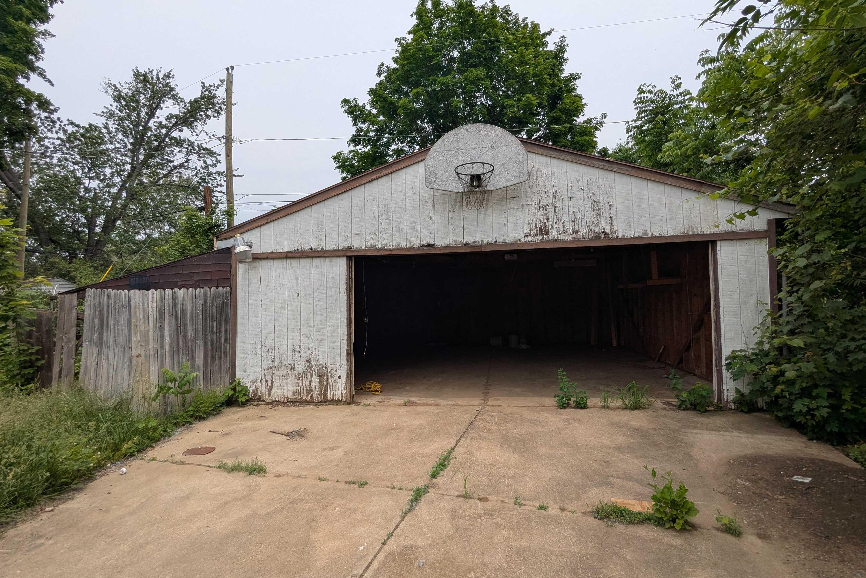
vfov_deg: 70.4
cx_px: 438
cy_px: 277
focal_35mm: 17
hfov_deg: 93.3
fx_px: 409
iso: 51
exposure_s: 1/1898
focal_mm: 2.35
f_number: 2.2
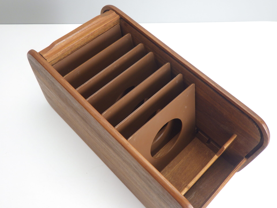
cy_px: 104
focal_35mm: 34
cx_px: 138
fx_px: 272
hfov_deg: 54.0
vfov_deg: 41.8
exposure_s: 1/25
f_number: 3.8
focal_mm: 6.1
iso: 125
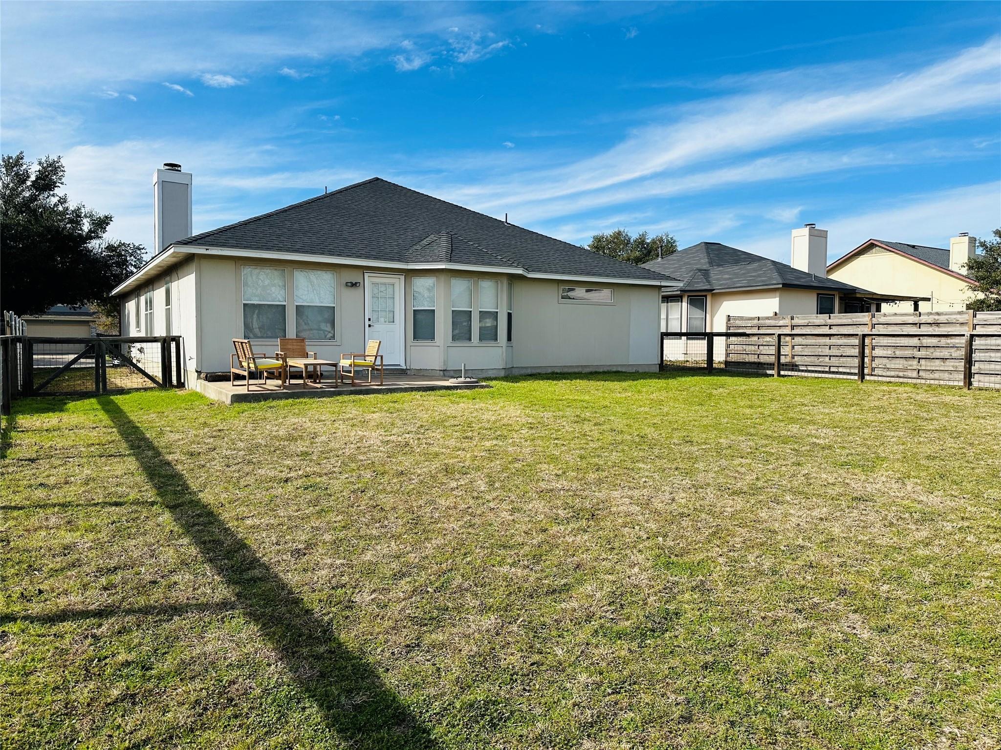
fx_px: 694
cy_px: 375
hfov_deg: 71.6
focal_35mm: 24
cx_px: 500
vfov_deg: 56.8
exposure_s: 1/4016
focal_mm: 6.86
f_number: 1.78
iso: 80
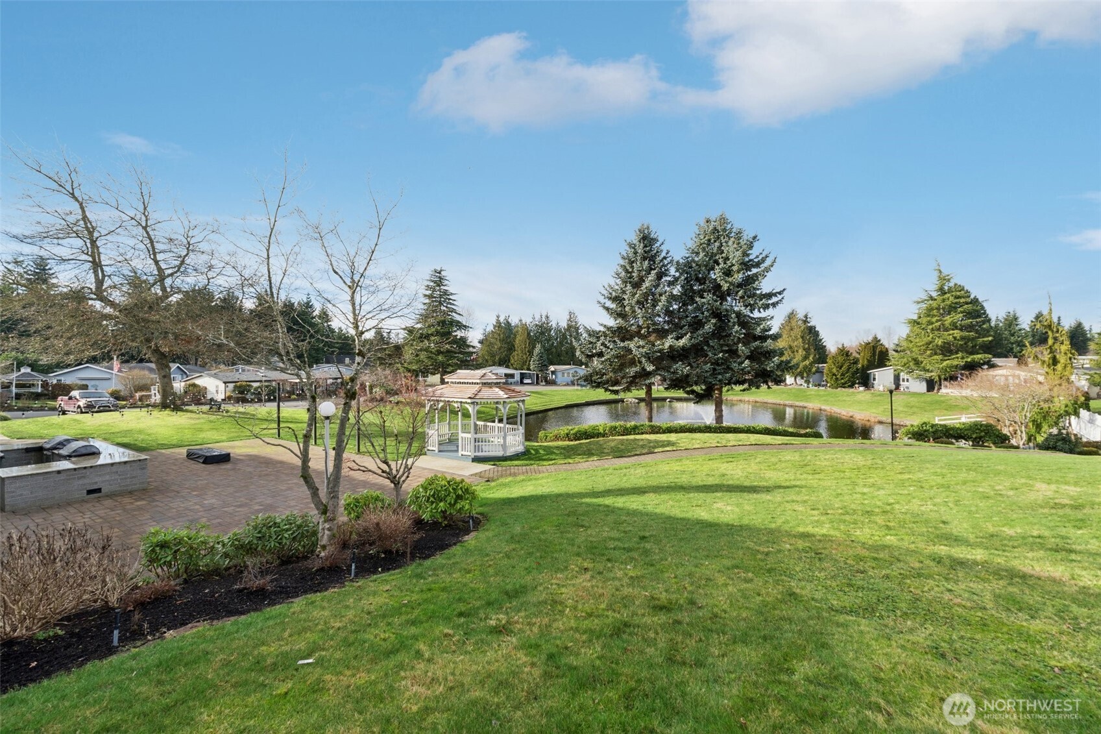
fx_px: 459
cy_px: 367
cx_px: 550
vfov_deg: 77.3
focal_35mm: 15
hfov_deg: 100.4
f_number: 9
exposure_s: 1/100
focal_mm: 10
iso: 125
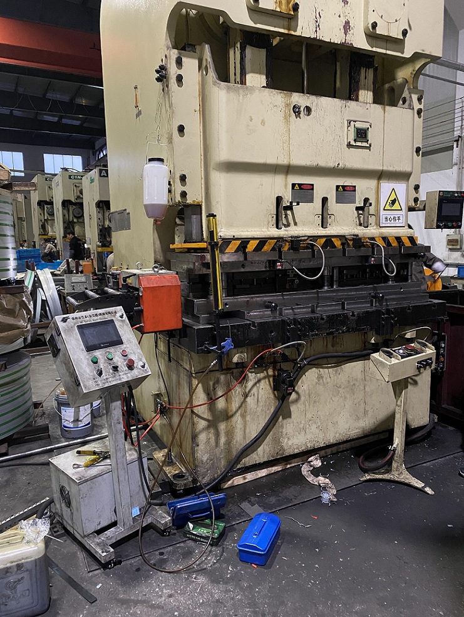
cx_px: 232
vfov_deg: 67.3
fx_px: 464
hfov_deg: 53.1
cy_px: 308
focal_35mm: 26
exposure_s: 1/25
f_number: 1.8
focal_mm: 4.25
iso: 640
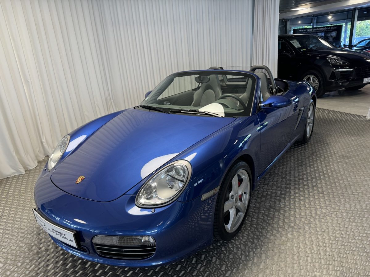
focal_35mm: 24
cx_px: 185
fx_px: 257
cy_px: 138
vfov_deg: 56.8
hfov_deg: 71.6
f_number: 1.78
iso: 80
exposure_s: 1/100
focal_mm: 6.76
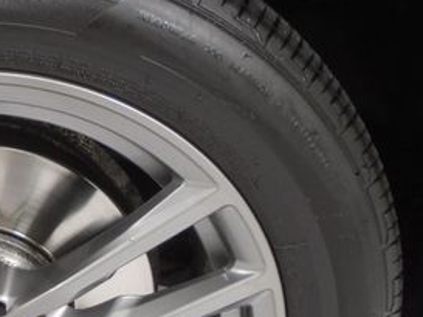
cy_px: 291
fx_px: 746
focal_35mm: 61
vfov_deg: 23.4
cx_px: -22
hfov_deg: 29.1
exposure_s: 1/60
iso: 100
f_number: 3.2
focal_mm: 4.6
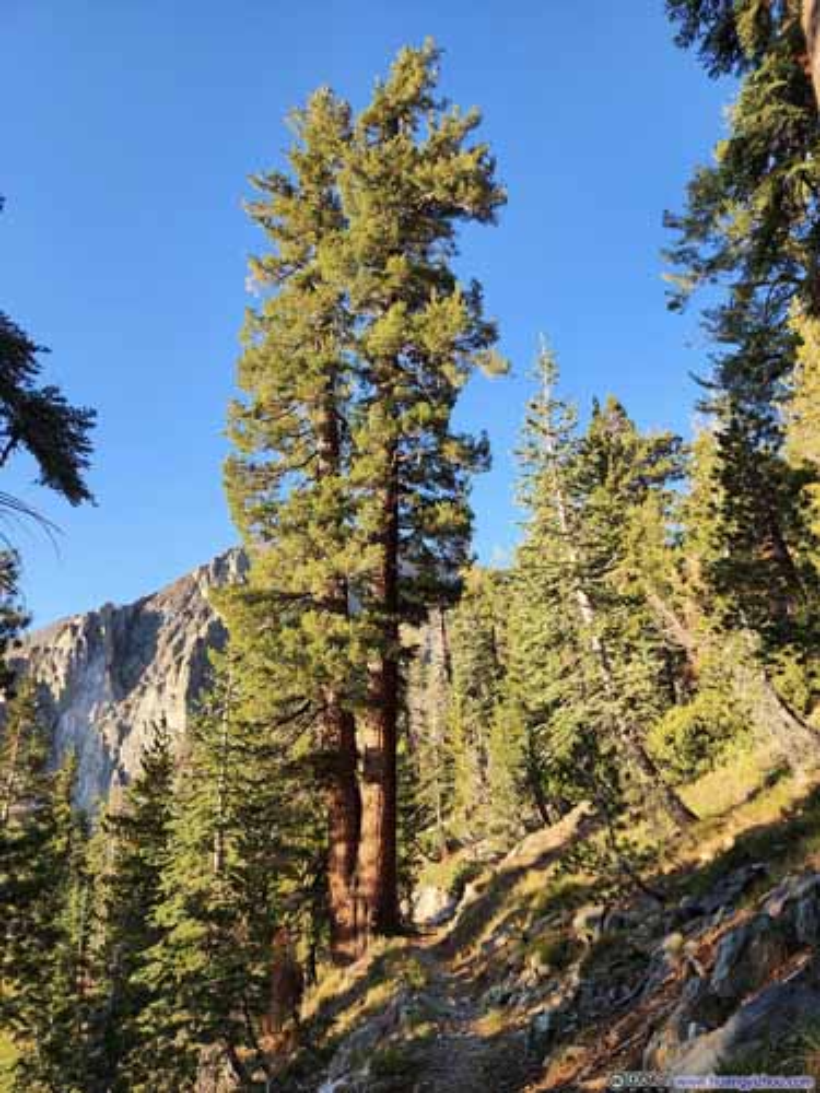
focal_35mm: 23
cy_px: 546
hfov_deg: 58.9
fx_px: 726
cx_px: 410
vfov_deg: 73.9
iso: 20
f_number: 1.8
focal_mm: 5.4
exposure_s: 1/250
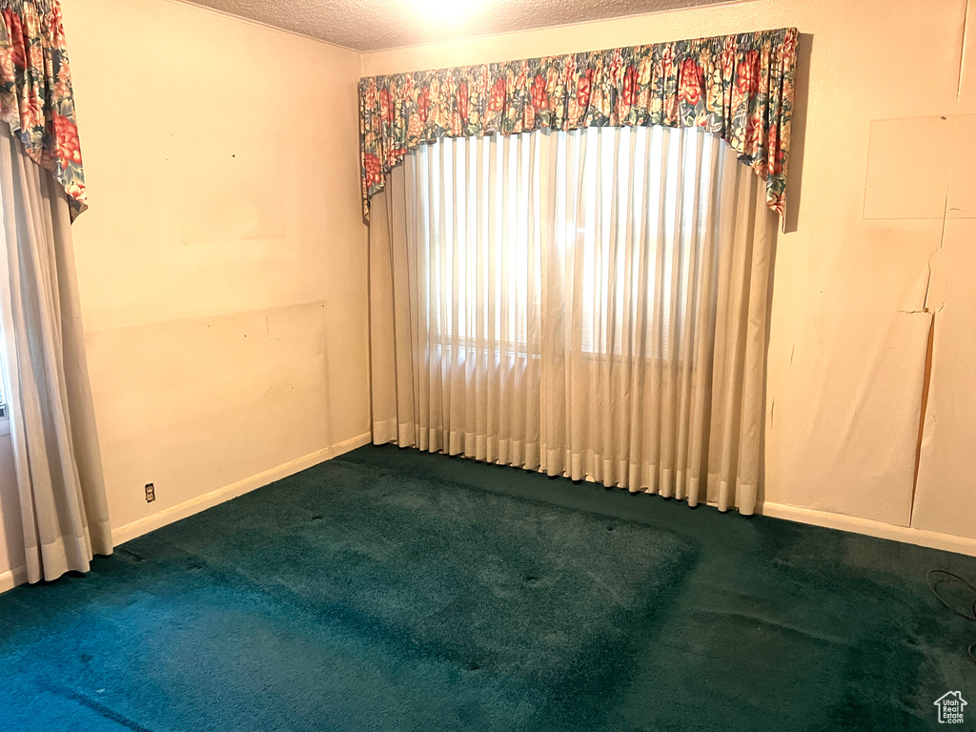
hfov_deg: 67.3
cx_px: 488
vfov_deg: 53.1
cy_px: 366
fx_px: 733
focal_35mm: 26
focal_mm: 5.7
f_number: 1.5
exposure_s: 1/60
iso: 320
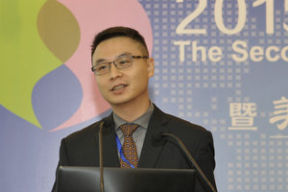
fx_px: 1400
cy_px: 137
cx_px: 126
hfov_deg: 11.7
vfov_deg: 7.8
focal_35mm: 175
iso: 800
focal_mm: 105
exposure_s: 1/60
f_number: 5
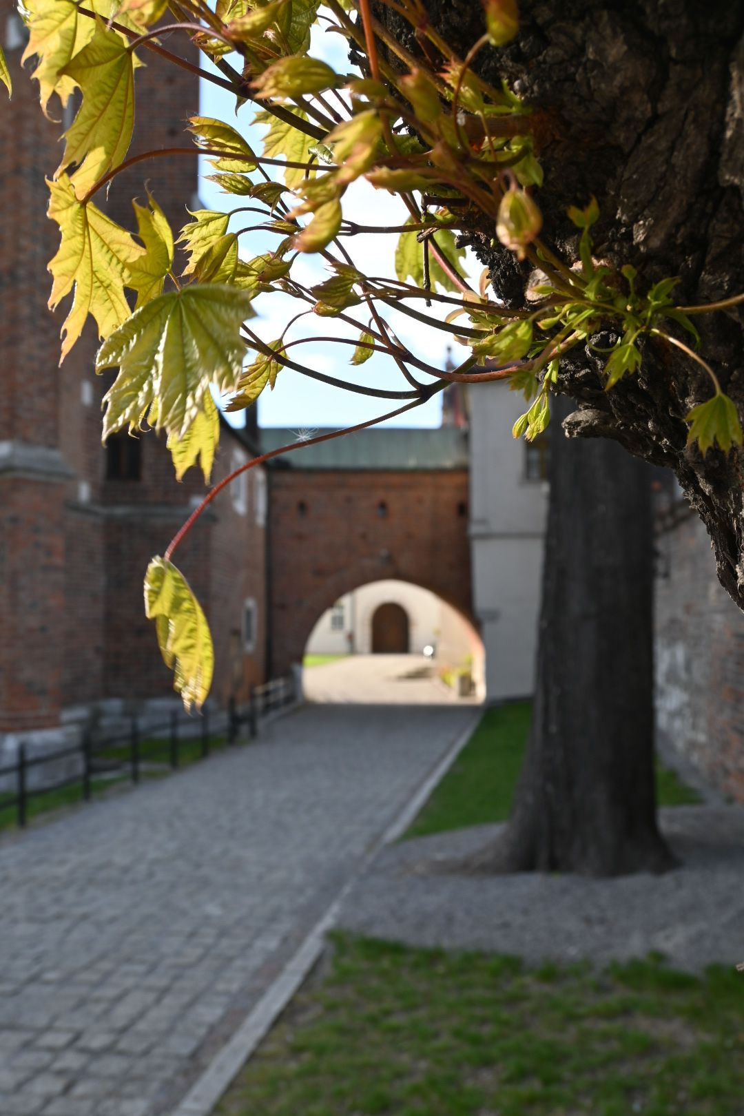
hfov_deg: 41.7
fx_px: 976
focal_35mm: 32
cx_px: 372
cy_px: 558
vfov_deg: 59.5
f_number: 6.3
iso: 100
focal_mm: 21
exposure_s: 1/125
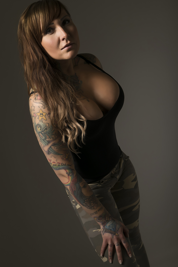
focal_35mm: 78
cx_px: 89
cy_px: 134
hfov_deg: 17.5
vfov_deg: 26.0
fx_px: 578
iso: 100
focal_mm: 52
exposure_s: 1/200
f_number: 13
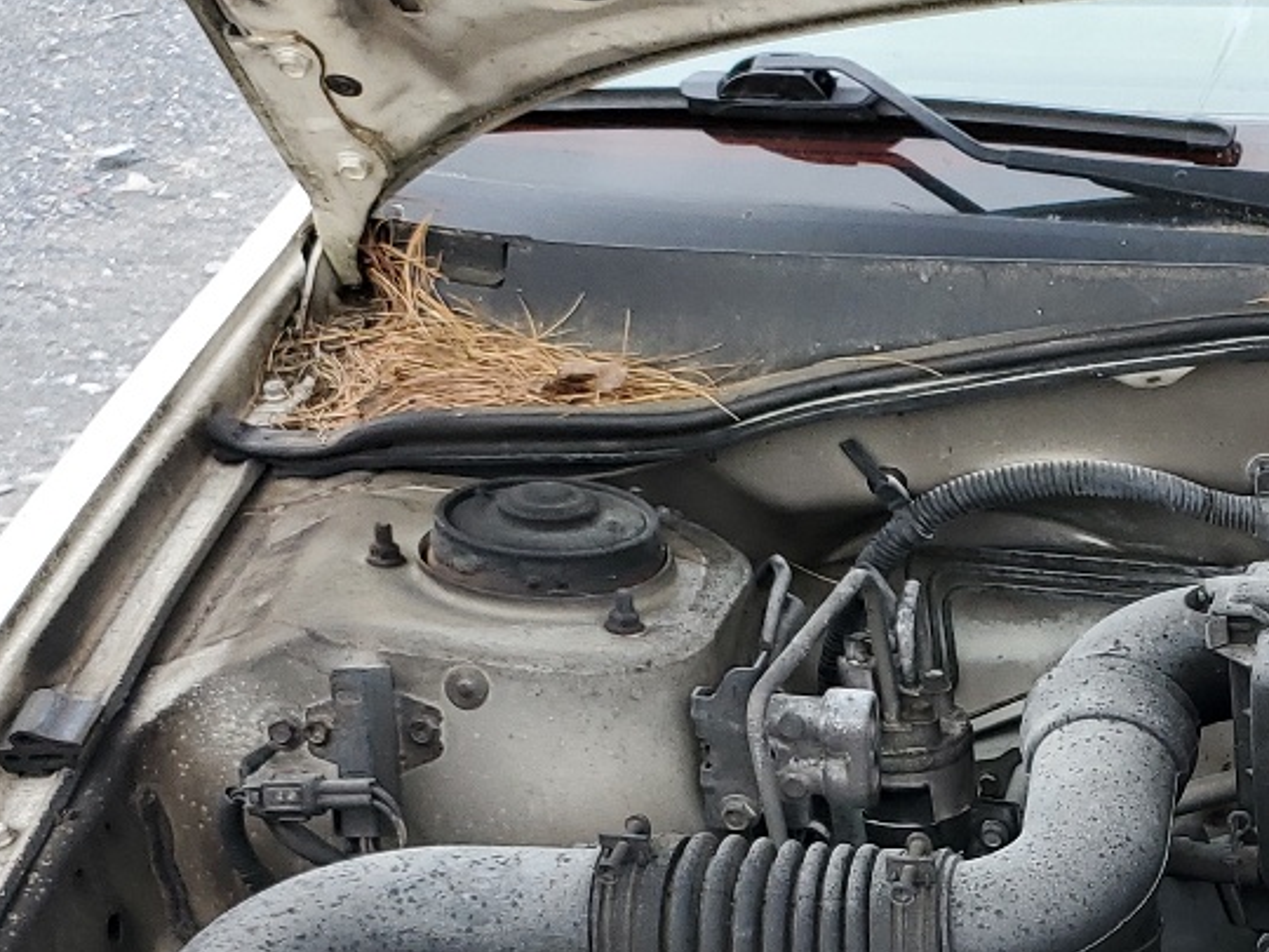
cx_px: 1760
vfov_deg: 18.2
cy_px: 1131
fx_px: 2823
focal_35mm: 77
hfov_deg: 22.1
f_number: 1.5
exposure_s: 1/222
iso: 50
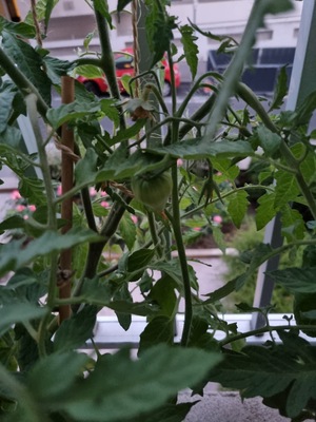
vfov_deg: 67.3
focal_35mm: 26
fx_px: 316
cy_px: 211
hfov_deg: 53.1
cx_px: 158
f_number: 1.8
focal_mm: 5.4
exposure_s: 1/25
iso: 1000
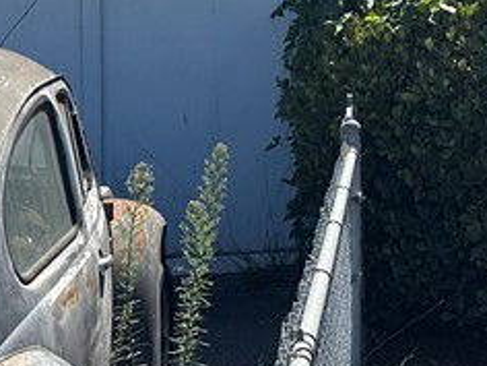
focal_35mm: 104
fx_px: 1463
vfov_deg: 13.9
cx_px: 534
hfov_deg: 18.2
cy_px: -35
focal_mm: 6.86
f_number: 1.78
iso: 80
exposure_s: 1/4545
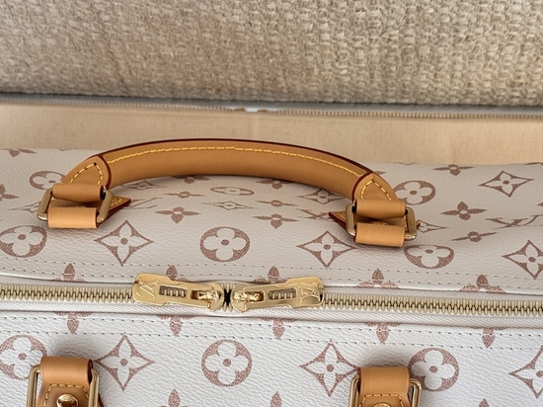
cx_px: 237
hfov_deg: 22.3
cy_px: 305
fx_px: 1380
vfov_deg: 16.7
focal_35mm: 88
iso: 80
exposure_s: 1/106
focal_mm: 6.76
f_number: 1.78
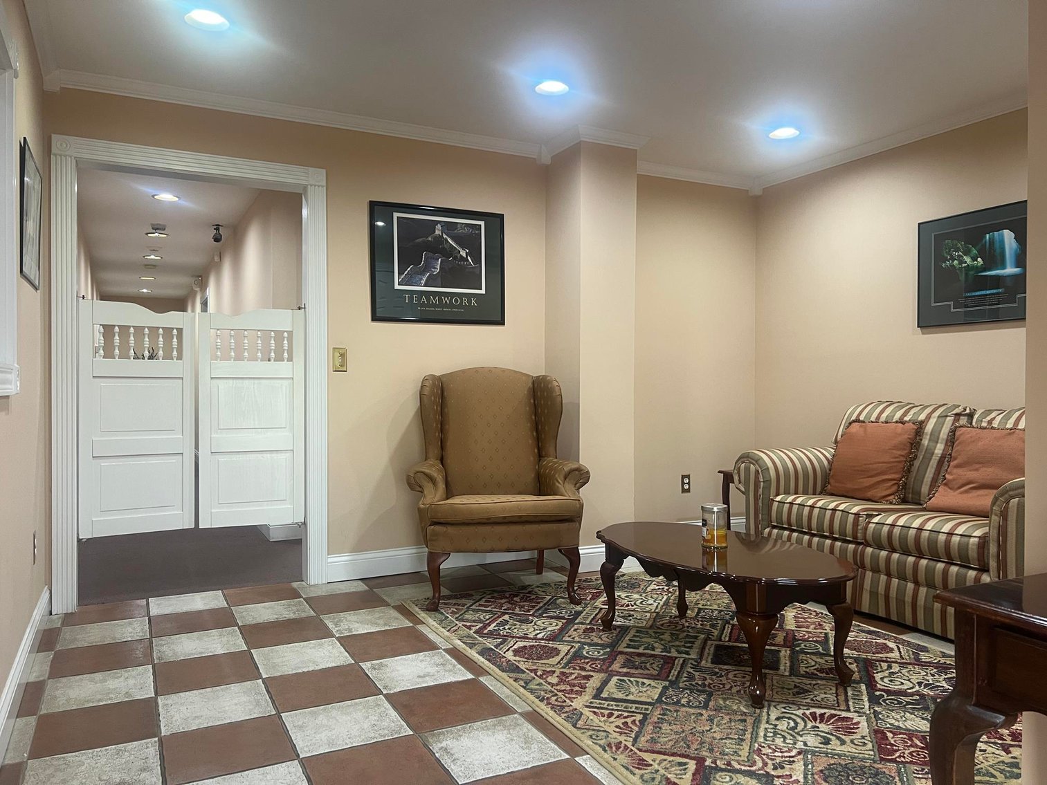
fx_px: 786
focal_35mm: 26
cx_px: 524
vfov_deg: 53.1
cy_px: 392
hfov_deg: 67.3
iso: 125
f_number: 1.5
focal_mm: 5.7
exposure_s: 1/60
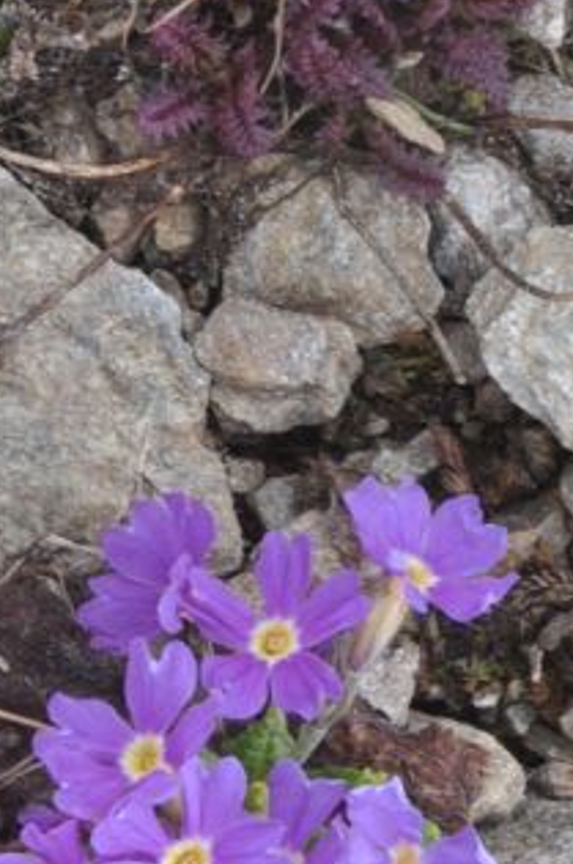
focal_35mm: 248
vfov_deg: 8.0
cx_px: 199
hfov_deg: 5.5
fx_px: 5940
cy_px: 1525
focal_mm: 40
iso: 400
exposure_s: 1/125
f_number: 13
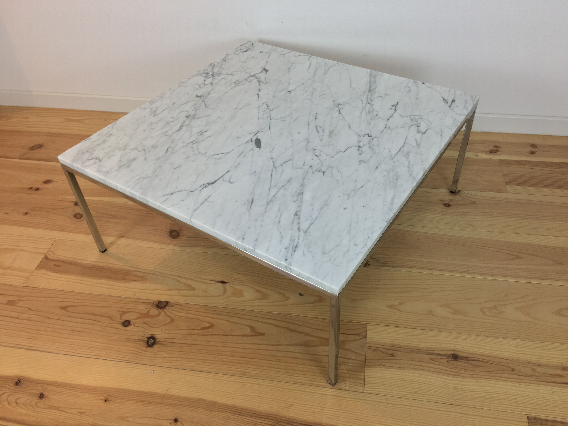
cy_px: 213
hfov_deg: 61.7
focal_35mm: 29
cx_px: 284
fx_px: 476
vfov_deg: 48.2
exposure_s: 1/33
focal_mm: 4.15
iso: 32
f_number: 2.2
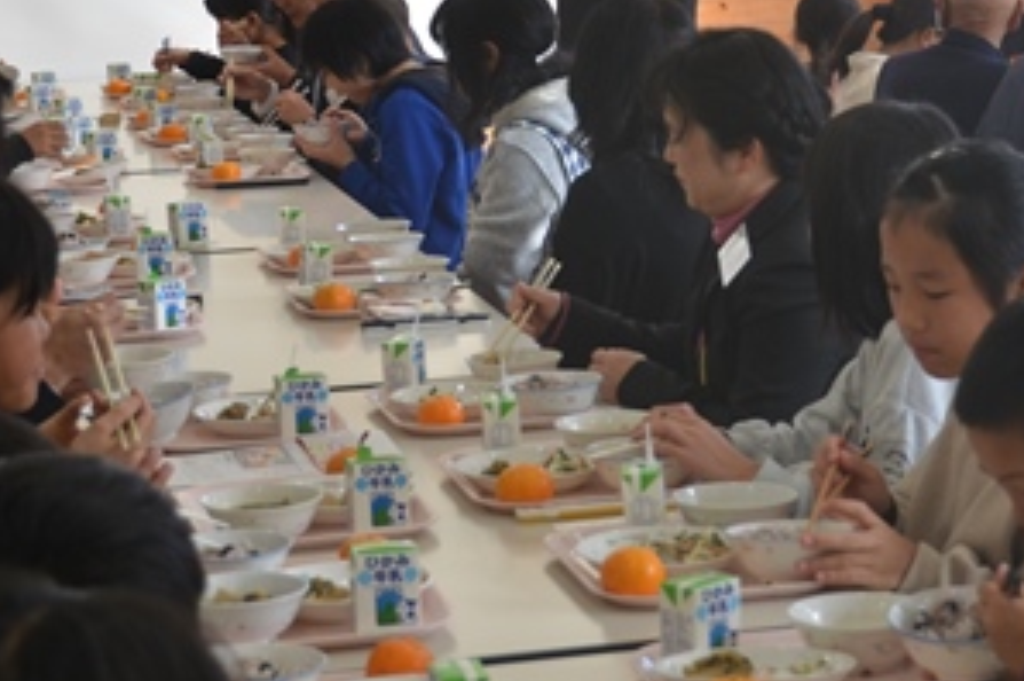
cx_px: 708
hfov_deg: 19.8
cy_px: 175
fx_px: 2927
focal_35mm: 103
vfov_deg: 13.2
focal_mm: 32
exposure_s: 1/125
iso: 360
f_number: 5.6
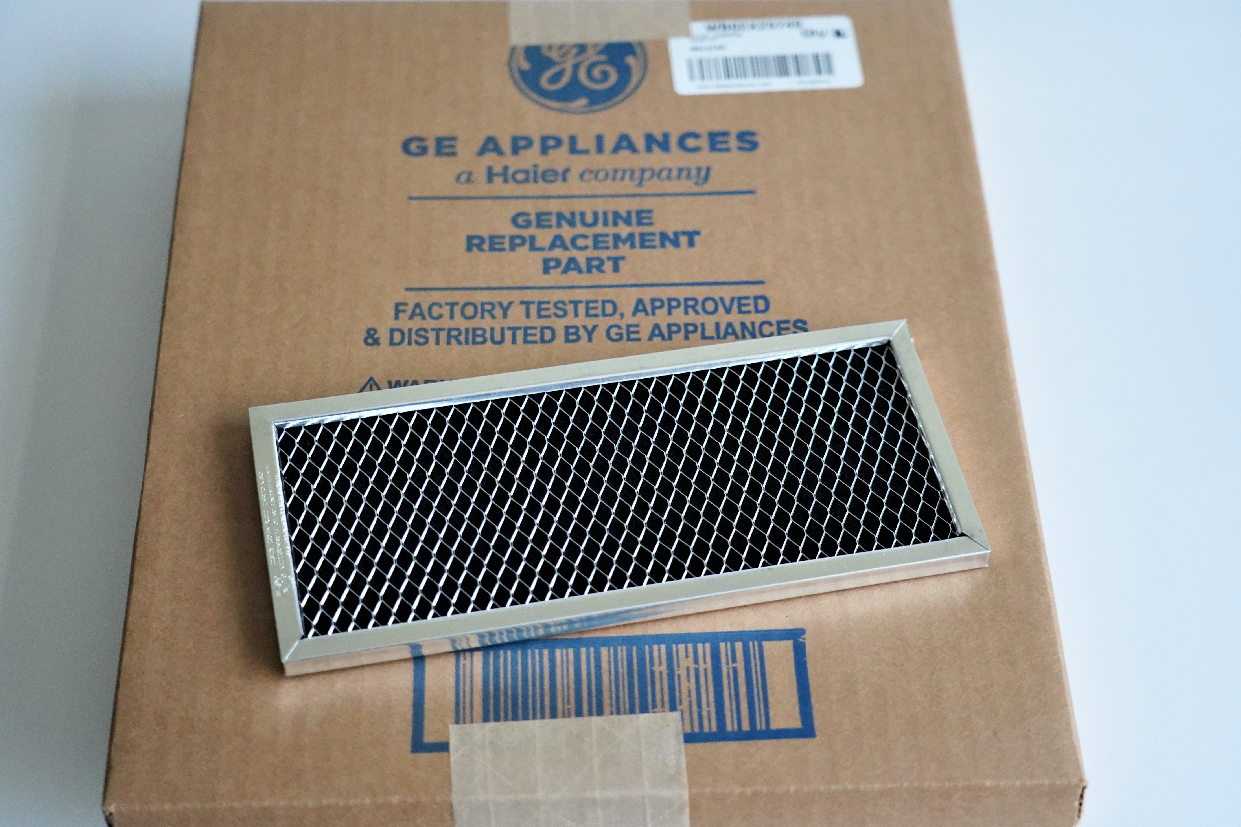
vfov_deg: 21.2
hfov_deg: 31.4
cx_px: 623
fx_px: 2206
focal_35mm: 64
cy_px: 412
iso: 8000
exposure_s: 1/200
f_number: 4
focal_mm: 63
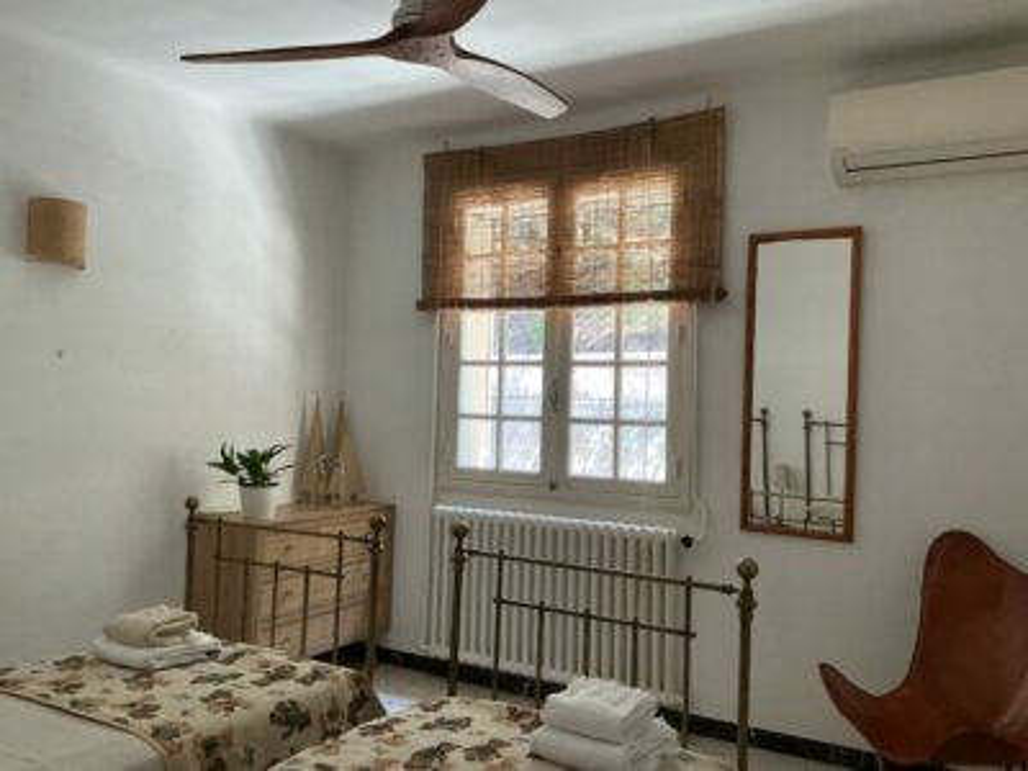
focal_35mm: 29
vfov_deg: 48.2
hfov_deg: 61.7
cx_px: 514
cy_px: 386
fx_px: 861
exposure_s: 1/60
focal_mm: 3
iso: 125
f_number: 1.8
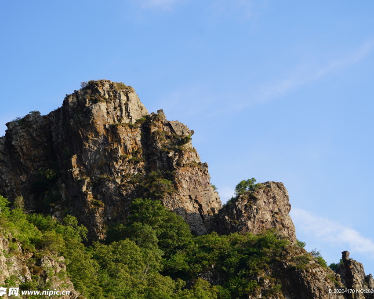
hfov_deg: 17.0
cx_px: 202
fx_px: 1250
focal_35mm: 113
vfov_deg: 13.6
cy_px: 150
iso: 100
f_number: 6.3
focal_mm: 100
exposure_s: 1/160
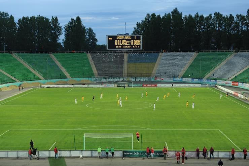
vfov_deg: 22.6
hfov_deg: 33.4
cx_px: 124
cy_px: 83
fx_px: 415
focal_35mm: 60
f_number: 5.6
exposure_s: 1/100
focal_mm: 60
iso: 1000
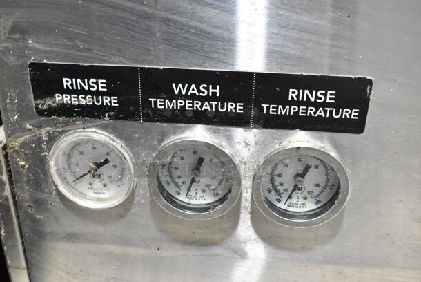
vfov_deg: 30.9
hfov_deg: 44.9
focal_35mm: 44
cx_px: 210
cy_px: 141
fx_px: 509
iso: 6400
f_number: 6.3
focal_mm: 29
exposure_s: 1/100
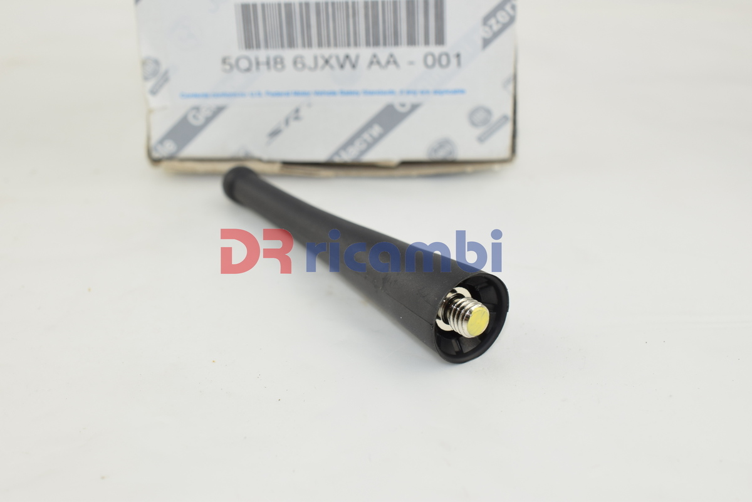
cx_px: 376
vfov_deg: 22.6
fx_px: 1254
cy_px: 251
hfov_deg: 33.4
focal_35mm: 60
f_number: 11
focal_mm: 40
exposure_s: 1/40
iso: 160
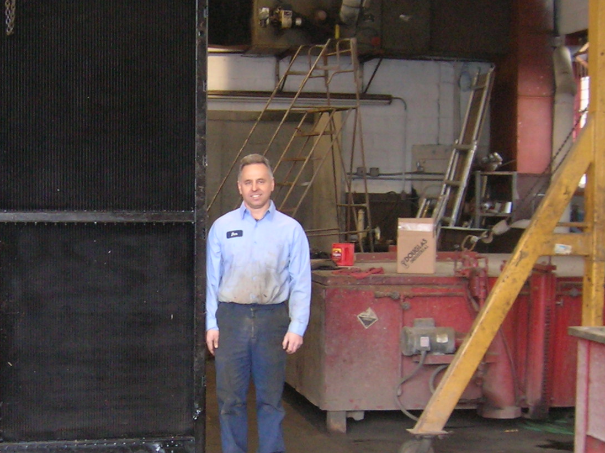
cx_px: 164
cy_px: 266
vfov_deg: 20.7
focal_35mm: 71
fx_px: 1240
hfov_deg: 27.1
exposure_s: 1/60.1
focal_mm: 5.7
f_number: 2.9
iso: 133
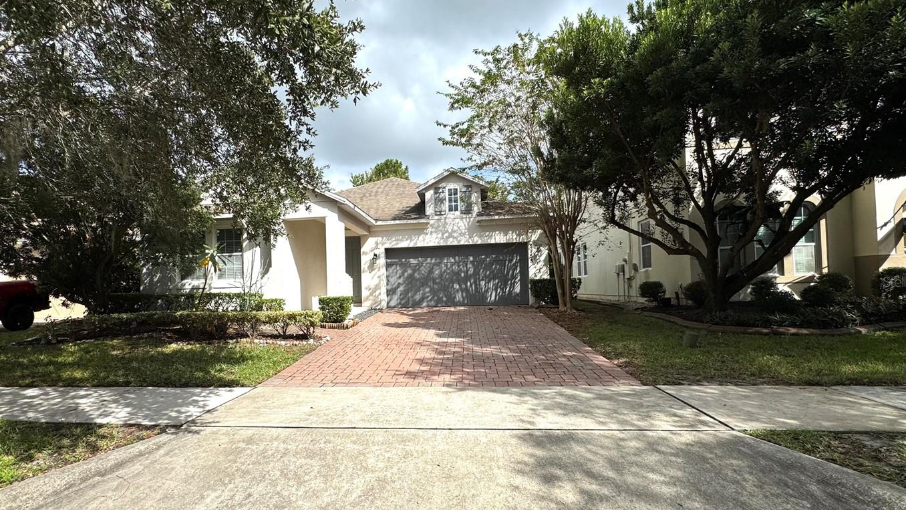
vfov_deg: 60.9
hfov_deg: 92.4
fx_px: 432
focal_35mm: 18
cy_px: 281
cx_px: 412
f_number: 2.2
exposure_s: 1/2985
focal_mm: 2.22
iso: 50
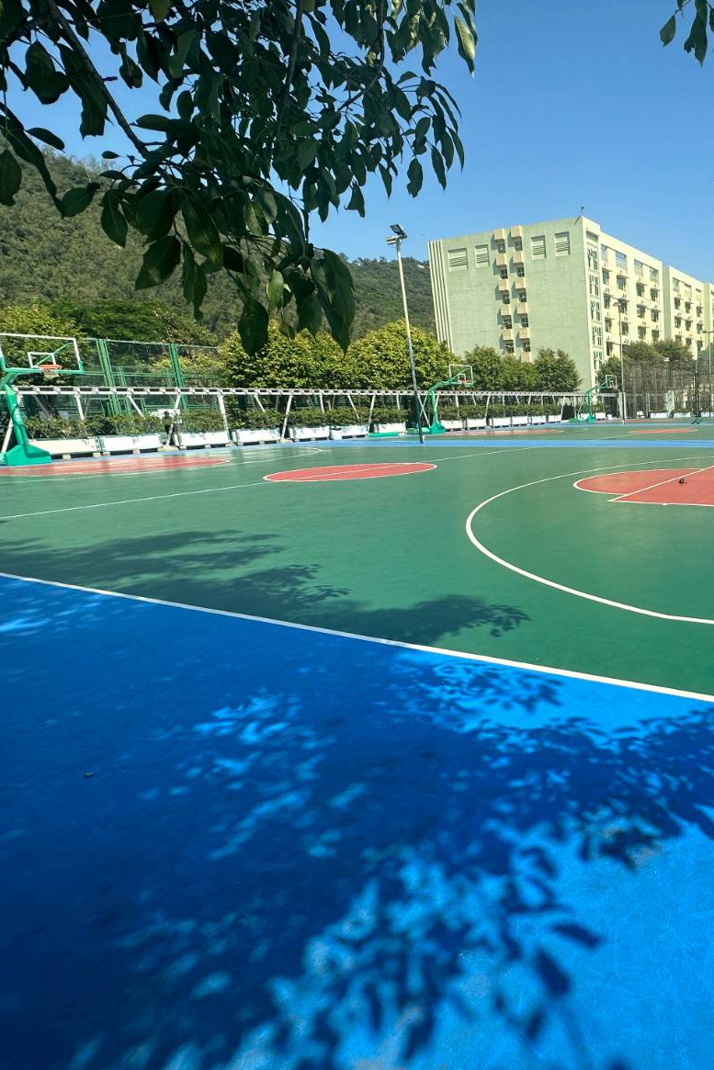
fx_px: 595
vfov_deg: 84.0
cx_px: 687
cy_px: 530
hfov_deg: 51.7
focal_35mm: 20
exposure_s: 1/1618
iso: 50
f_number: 2.2
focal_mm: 2.22
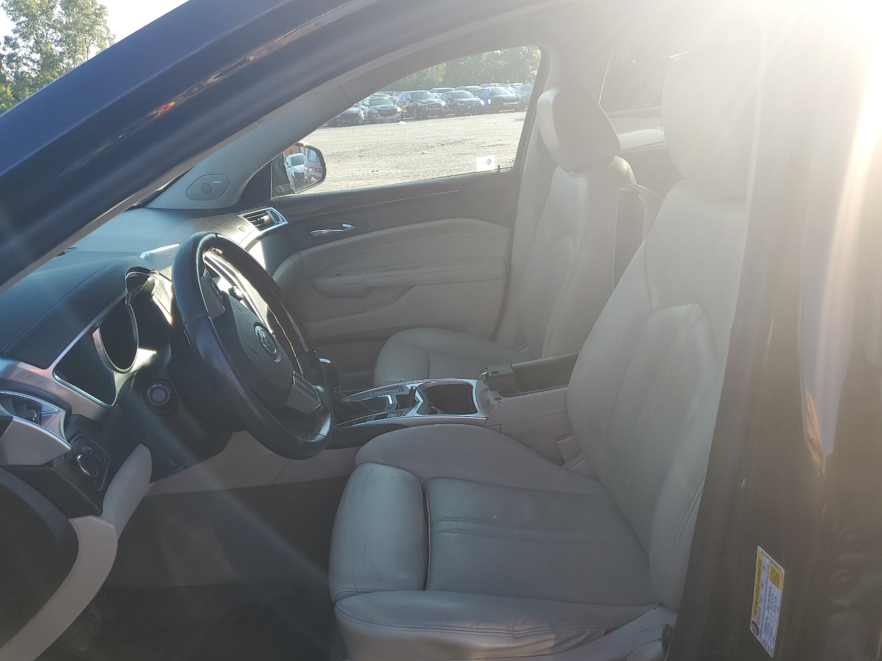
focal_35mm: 26
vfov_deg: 53.1
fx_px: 662
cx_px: 441
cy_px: 330
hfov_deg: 67.3
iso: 50
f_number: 1.5
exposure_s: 1/714
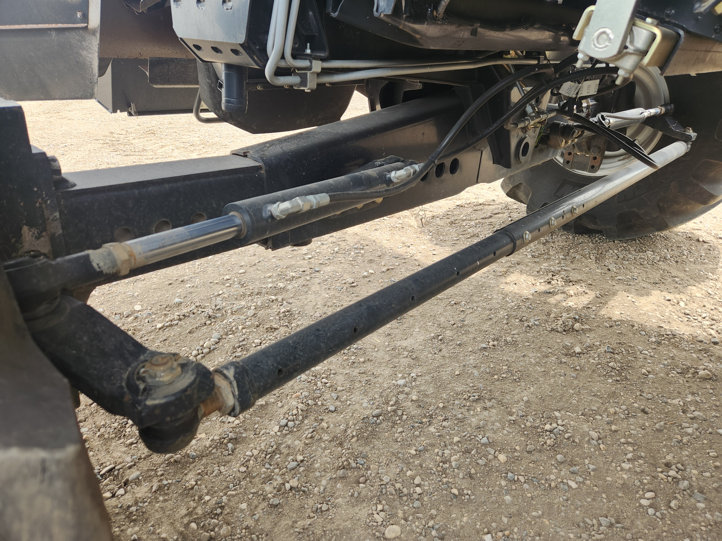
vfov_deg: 58.9
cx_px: 361
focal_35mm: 23
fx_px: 480
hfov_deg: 73.9
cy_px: 270
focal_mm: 5.4
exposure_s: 1/180
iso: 25
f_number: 1.8
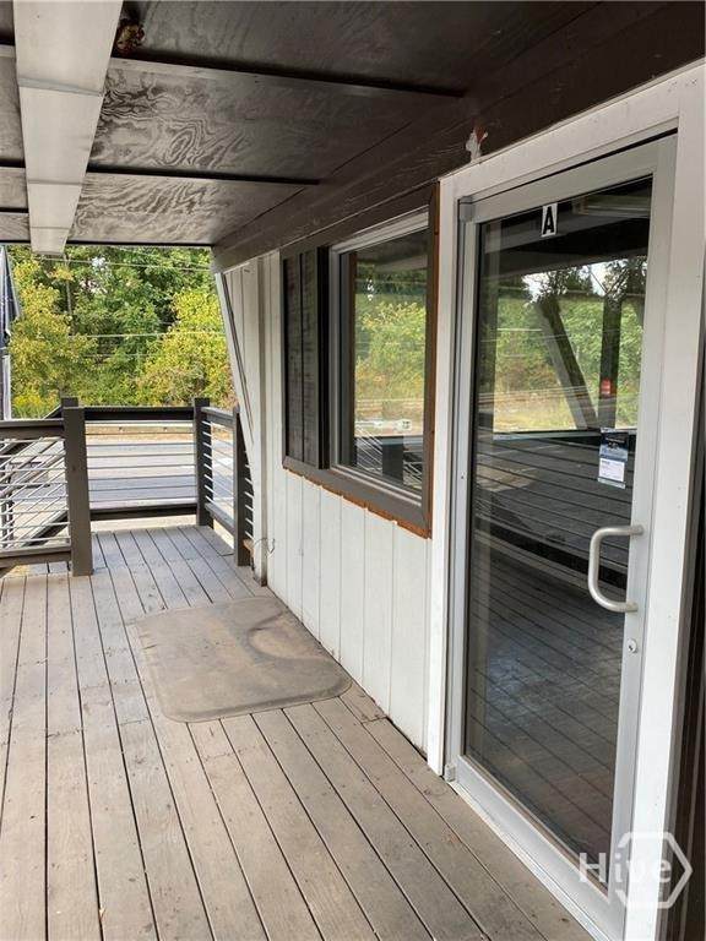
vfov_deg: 67.3
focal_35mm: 26
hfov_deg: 53.1
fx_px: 707
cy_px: 470
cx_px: 353
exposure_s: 1/122
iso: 32
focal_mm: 4.25
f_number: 1.8
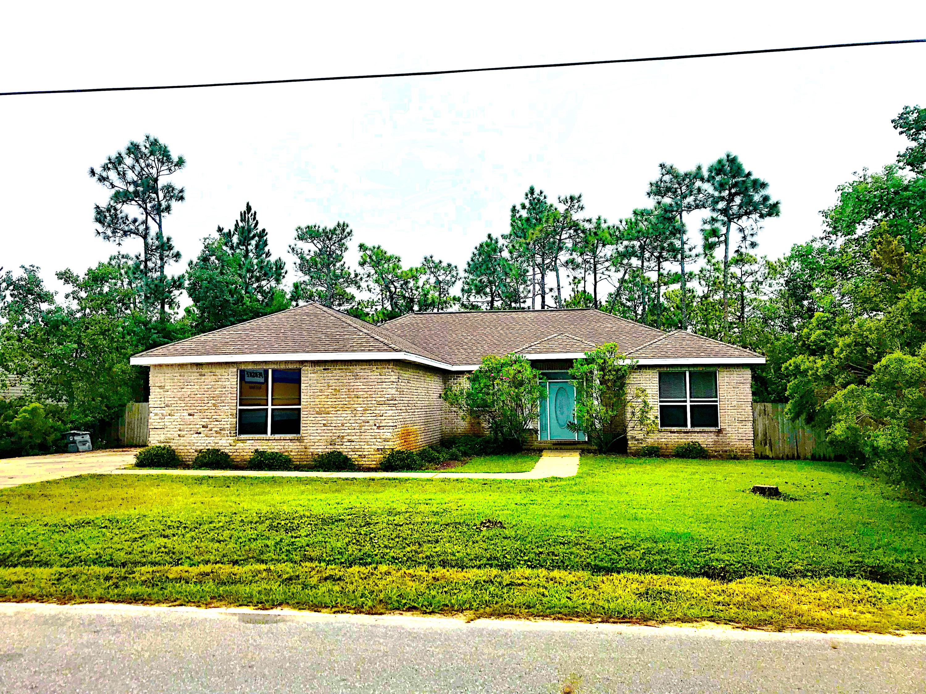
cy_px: 347
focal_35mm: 28
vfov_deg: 49.7
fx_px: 749
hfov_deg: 63.4
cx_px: 463
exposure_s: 1/1408
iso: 20
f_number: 1.8
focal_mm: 3.99
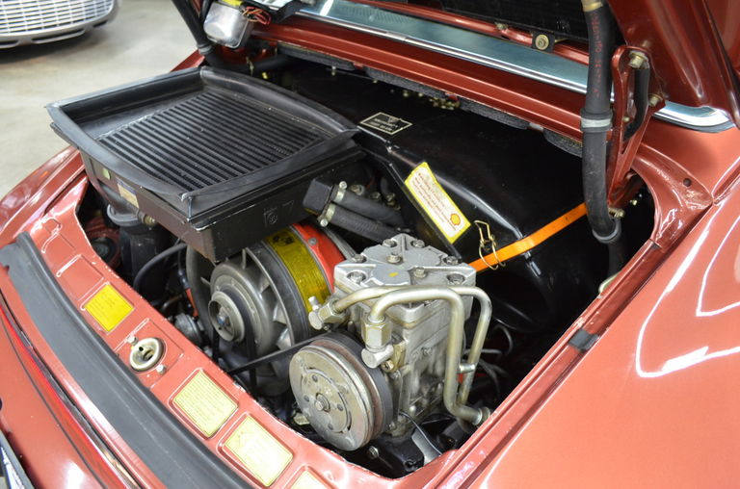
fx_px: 554
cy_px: 244
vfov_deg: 47.7
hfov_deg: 67.5
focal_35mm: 27
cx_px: 370
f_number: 3.5
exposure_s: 1/30
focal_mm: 18
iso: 1400
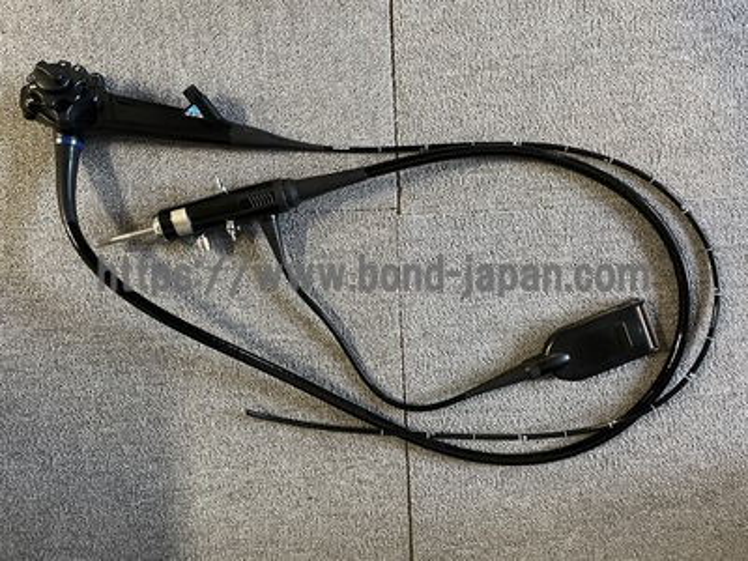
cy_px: 280
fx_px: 562
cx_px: 374
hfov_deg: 67.3
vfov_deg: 53.1
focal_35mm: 26
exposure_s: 1/25
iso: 500
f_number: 1.6
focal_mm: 4.2
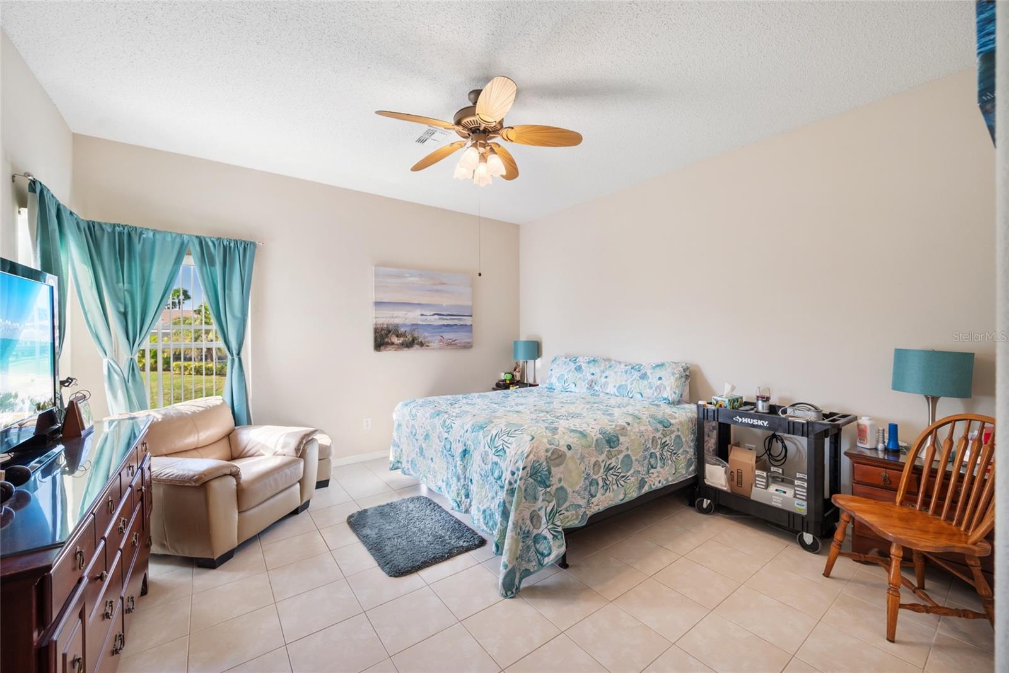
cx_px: 504
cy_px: 336
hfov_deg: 104.2
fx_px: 392
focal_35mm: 14
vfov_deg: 81.2
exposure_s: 1/60
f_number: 6.3
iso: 250
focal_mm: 14
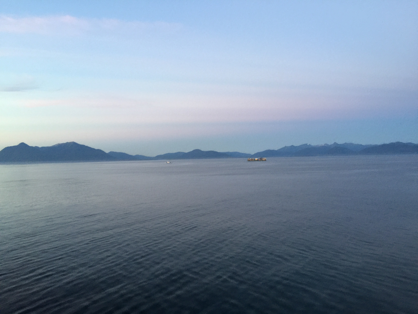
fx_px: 350
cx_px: 209
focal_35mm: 29
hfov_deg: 61.7
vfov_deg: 48.2
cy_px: 157
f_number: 2.2
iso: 80
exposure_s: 1/15
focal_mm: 4.15
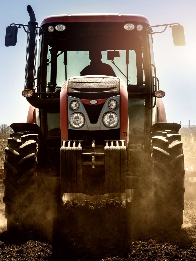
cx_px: 95
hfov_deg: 20.2
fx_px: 551
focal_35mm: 73
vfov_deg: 26.7
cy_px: 130
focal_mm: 50
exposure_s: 1/800
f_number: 8
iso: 250
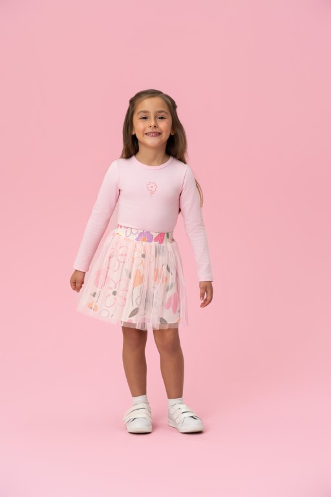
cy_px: 248
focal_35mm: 77
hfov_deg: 17.7
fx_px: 1062
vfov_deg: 26.3
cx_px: 166
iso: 100
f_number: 6.3
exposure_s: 1/125
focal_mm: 77
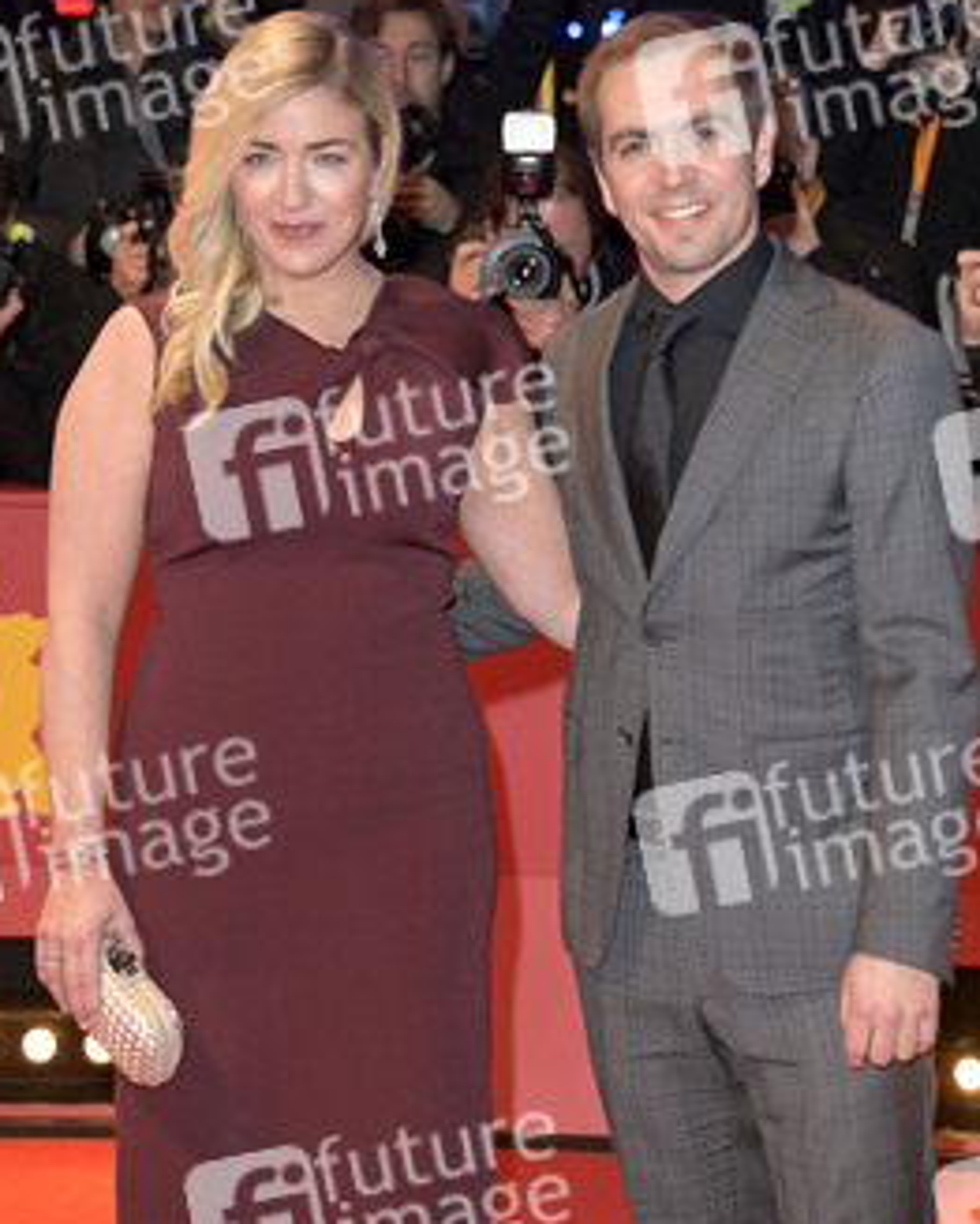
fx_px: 3405
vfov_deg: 20.4
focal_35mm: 94
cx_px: 486
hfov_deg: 16.4
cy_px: 640
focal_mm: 82
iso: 1250
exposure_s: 1/160
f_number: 5
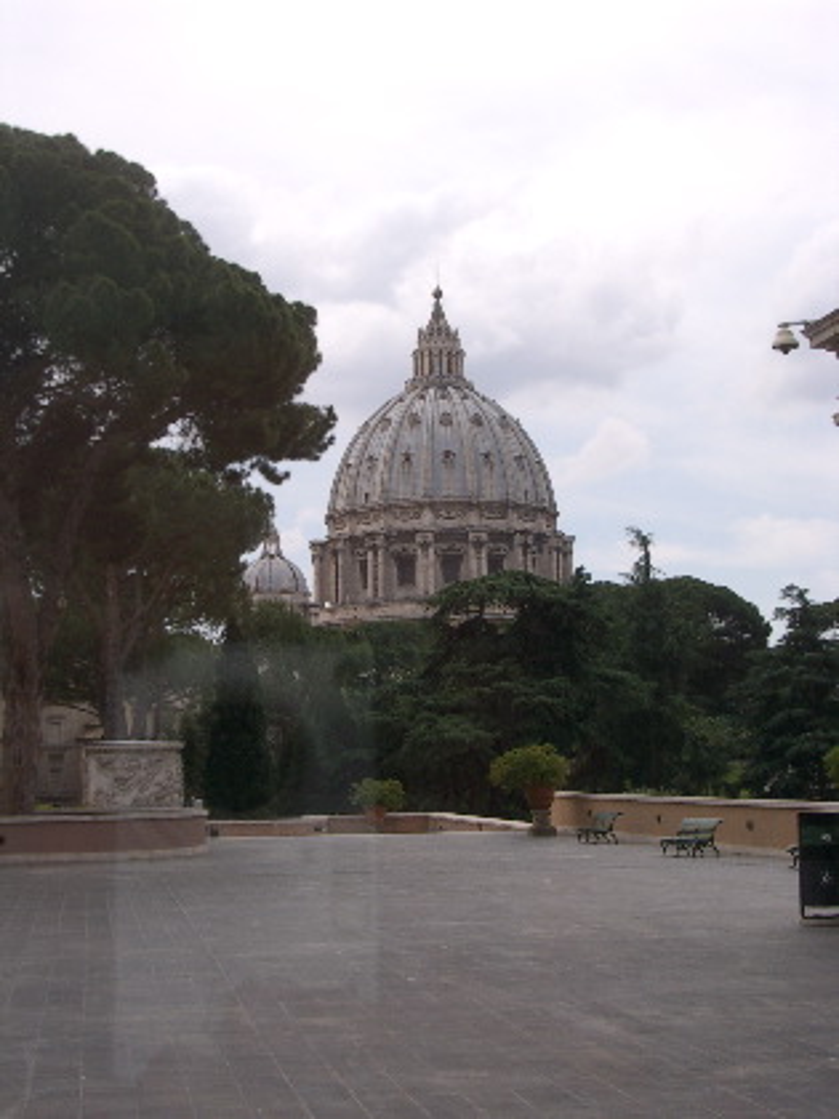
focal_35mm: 62
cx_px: 420
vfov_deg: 31.2
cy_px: 560
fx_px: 2004
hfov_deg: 23.7
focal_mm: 10.2
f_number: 5.6
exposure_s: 1/320
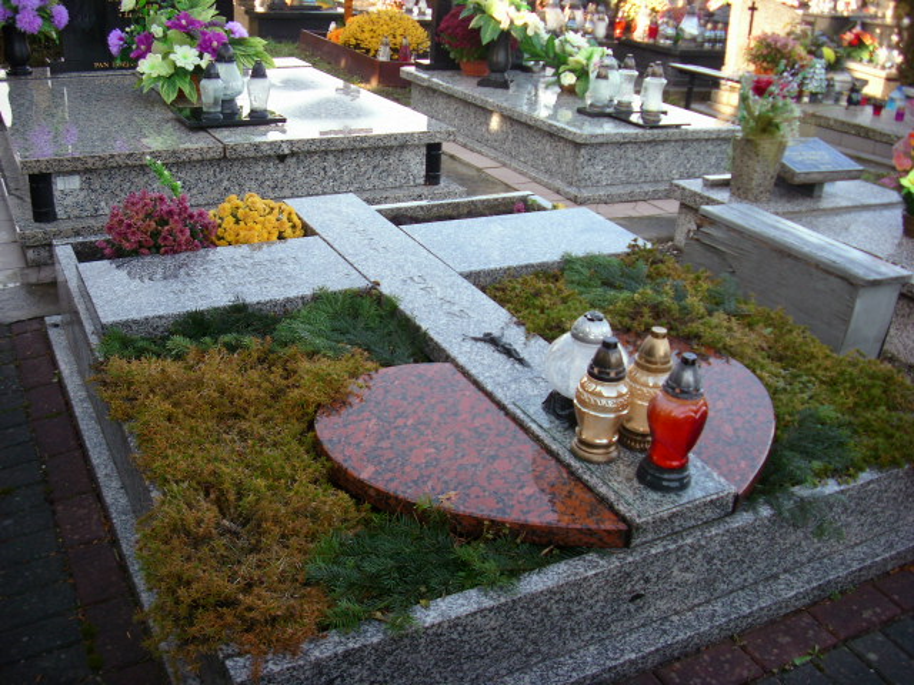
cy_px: 342
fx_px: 977
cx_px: 457
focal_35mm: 37
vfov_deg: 38.7
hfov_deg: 50.1
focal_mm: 6.2
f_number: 2.8
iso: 50
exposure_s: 1/135
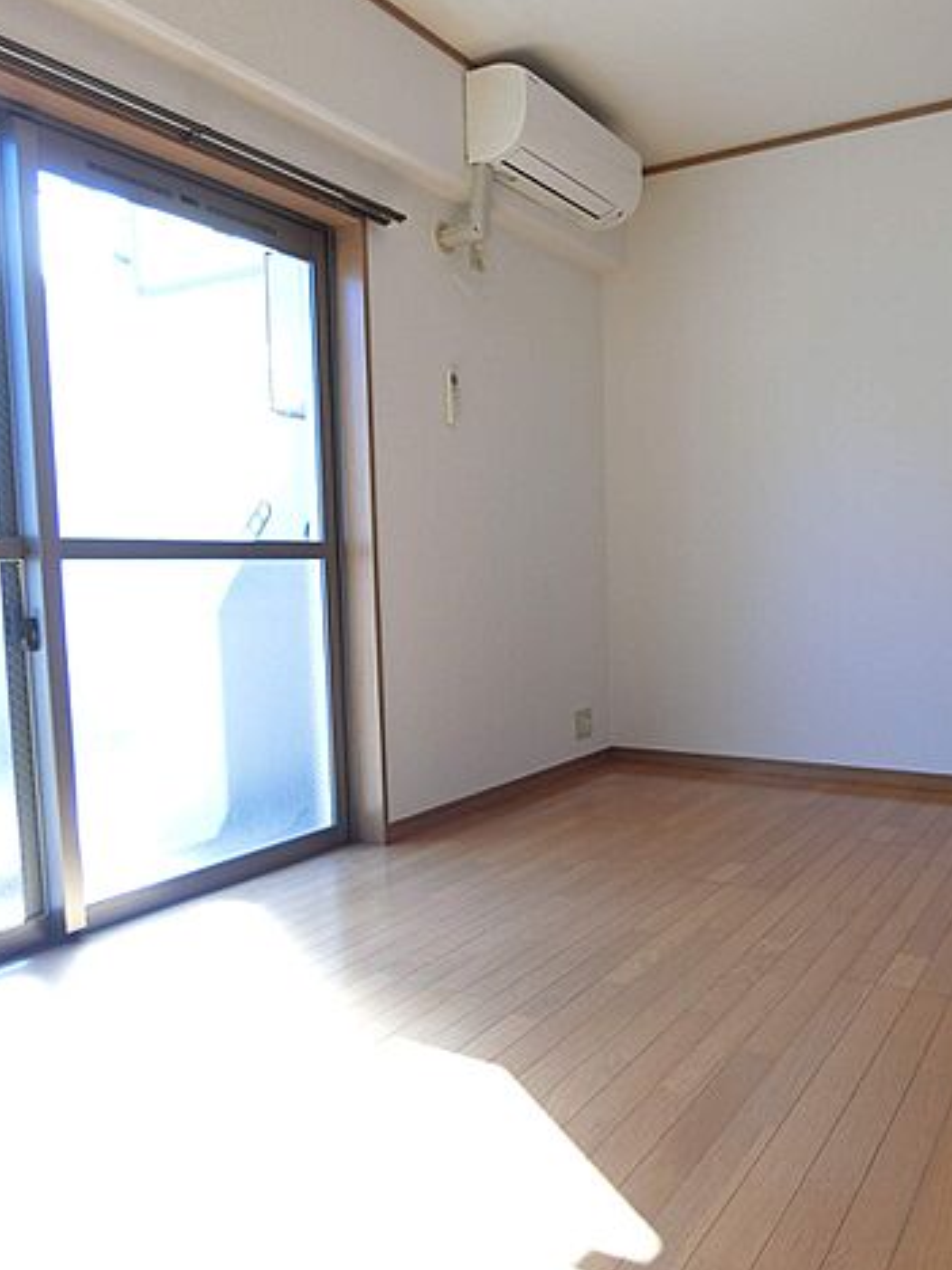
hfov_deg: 51.5
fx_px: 953
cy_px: 643
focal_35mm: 26
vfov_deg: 67.3
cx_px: 678
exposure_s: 1/125
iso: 100
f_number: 2.7
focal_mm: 4.06
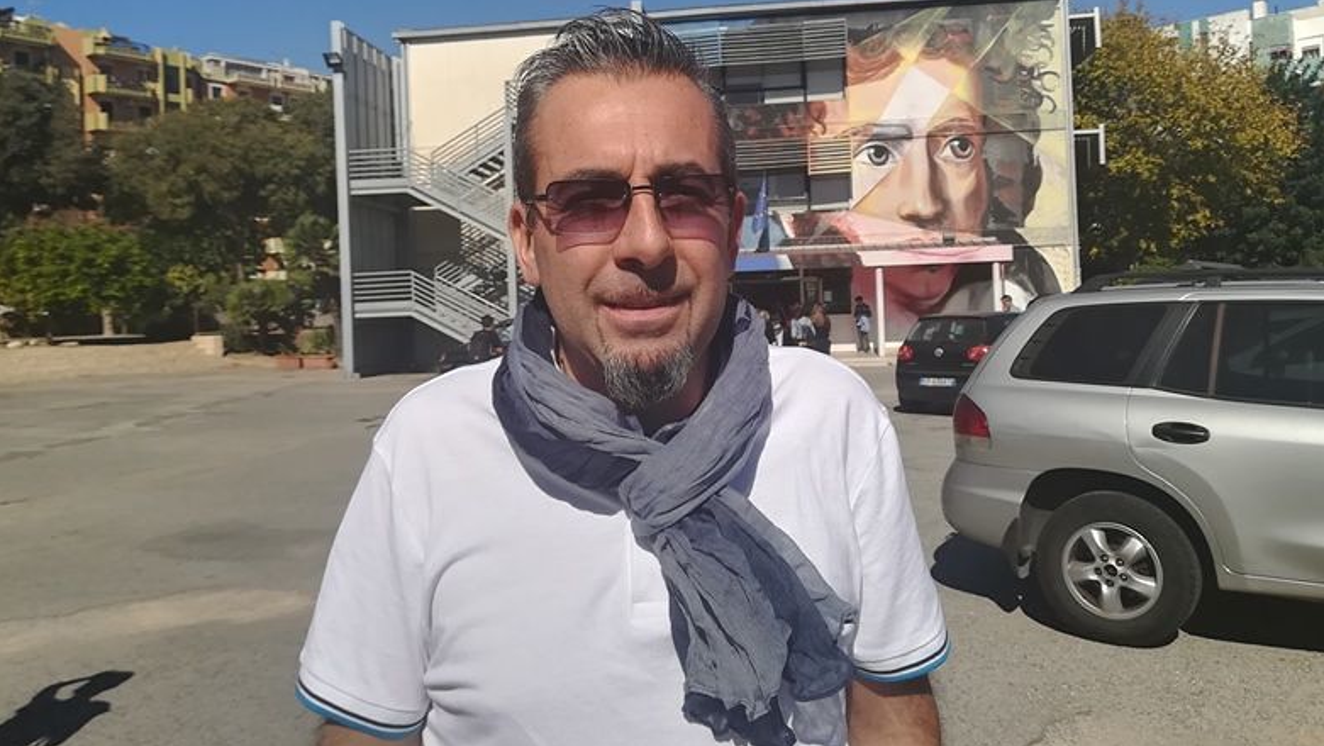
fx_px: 1018
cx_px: 648
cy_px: 285
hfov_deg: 66.0
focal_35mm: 29
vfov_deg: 40.0
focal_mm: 3.83
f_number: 2.2
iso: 50
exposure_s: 1/1272
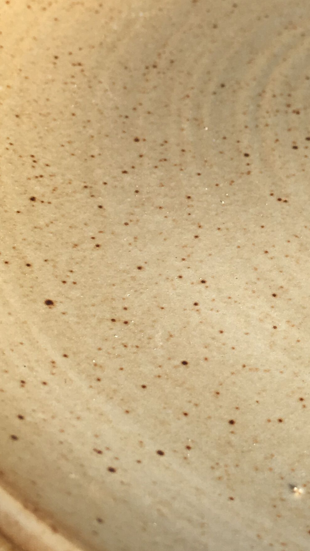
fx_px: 1052
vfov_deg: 29.4
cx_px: 368
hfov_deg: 16.1
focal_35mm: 72
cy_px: 284
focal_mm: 4.15
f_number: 2.2
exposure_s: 1/801
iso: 25
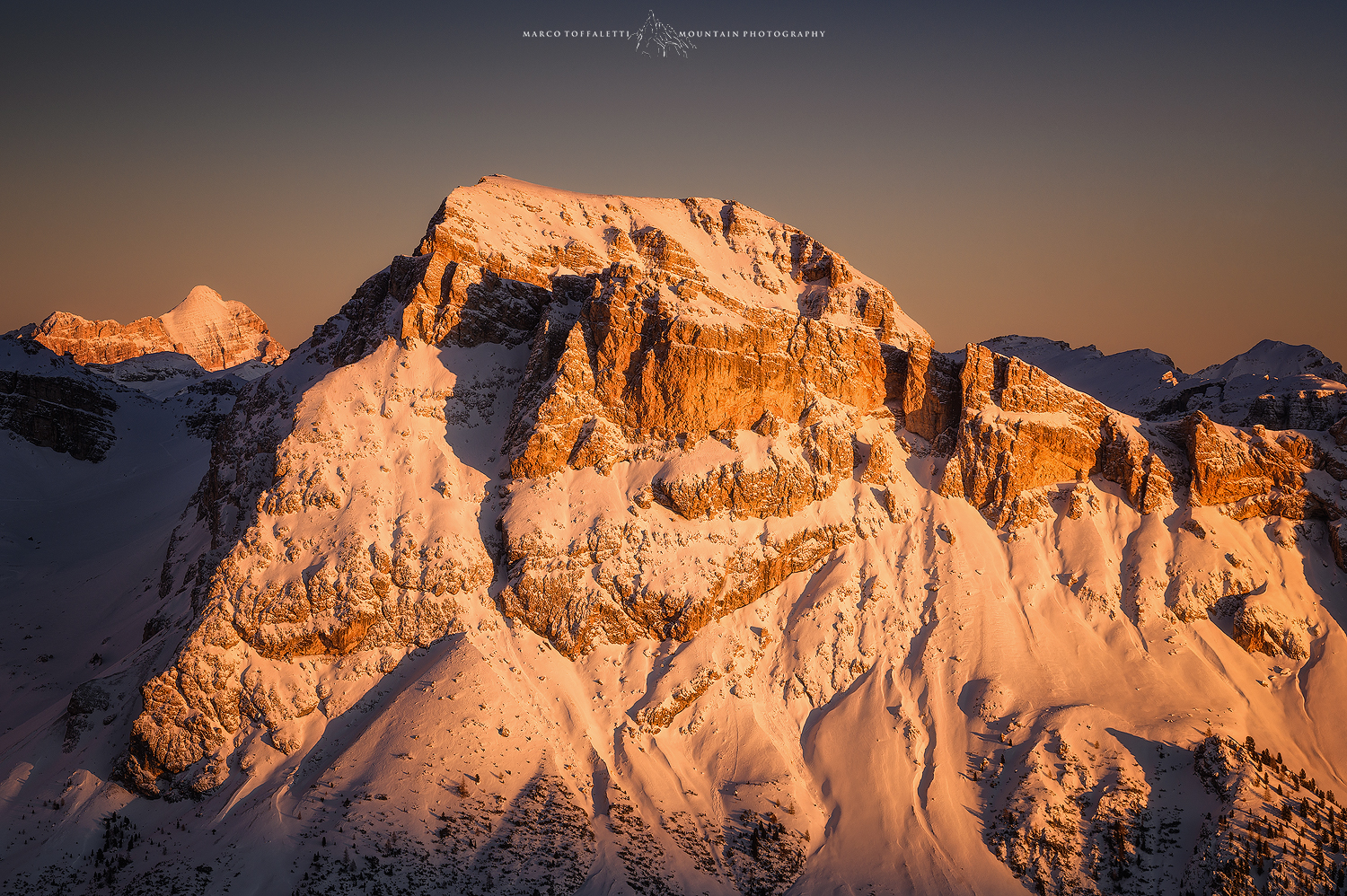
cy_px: 448
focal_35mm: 116
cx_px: 674
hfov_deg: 17.7
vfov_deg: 11.8
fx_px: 4337
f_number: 13
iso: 100
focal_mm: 116
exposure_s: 1/80
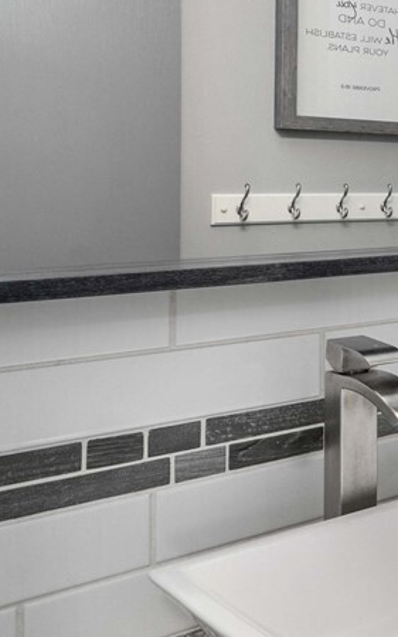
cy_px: 195
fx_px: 868
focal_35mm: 50
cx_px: 902
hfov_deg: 16.0
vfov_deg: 39.7
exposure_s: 1/10
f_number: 8
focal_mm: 13
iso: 2000
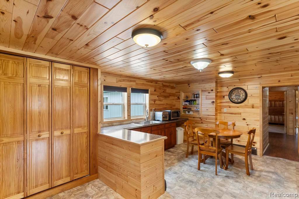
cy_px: 100
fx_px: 141
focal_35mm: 17
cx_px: 150
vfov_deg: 70.5
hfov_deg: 93.2
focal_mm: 17
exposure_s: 1/60
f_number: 5
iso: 200
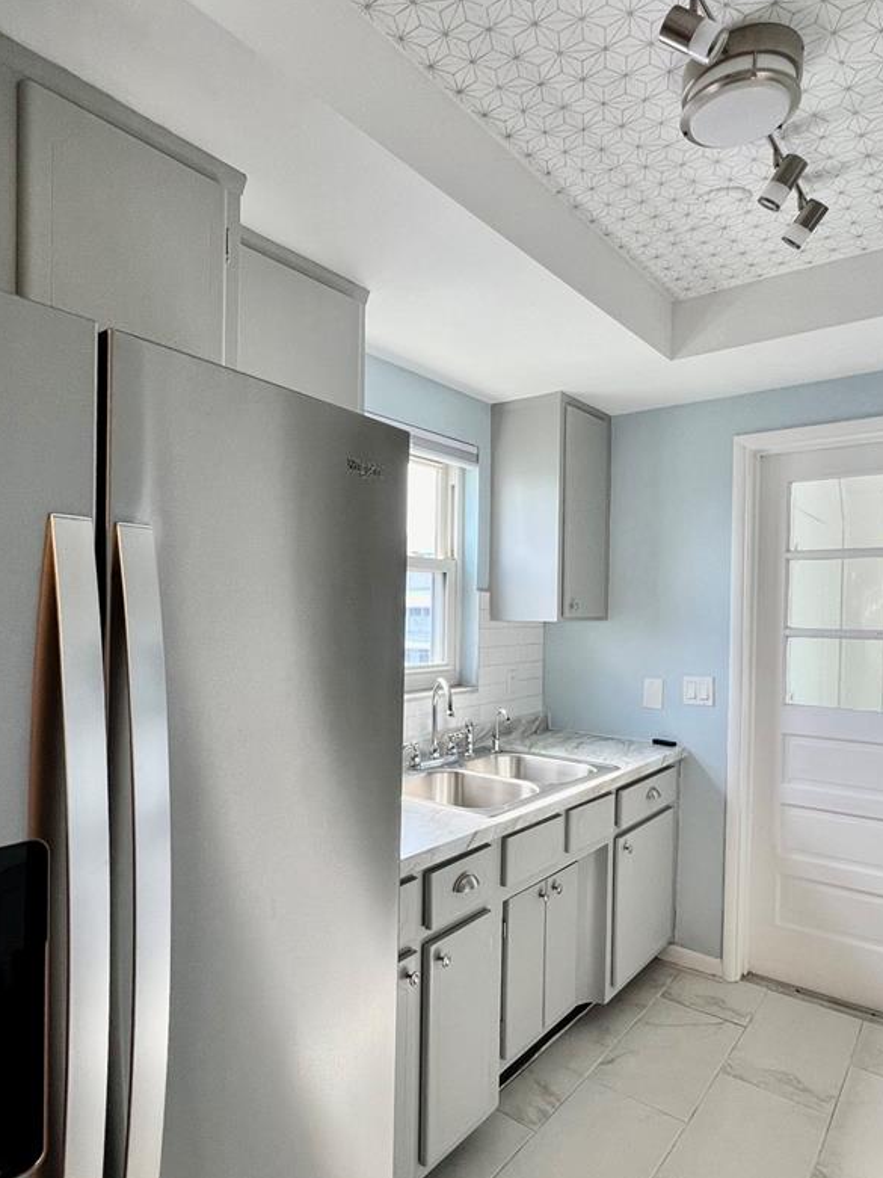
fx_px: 680
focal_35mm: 20
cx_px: 397
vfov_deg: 81.6
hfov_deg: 65.8
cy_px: 633
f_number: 1.8
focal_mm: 1.57
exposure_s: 1/120
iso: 100
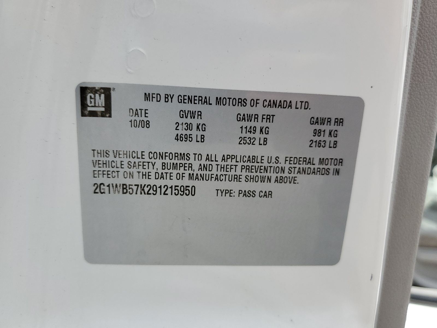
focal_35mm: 26
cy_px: 164
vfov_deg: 53.1
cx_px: 218
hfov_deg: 67.3
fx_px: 328
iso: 50
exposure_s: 1/1429
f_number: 1.5
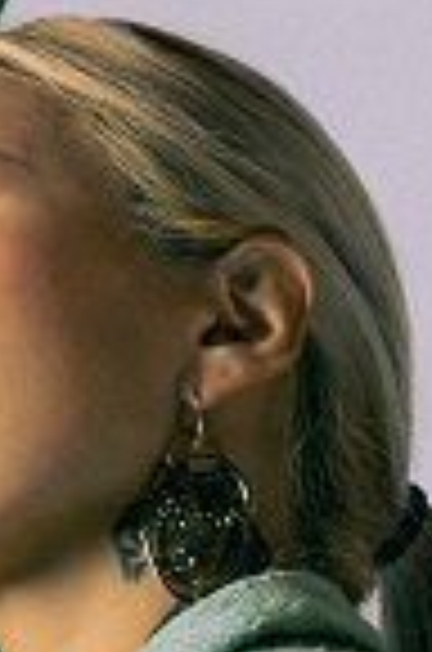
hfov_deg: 3.8
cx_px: -40
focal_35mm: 363
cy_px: 549
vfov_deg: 5.7
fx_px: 6565
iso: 400
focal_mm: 75
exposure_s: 1/250
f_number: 4
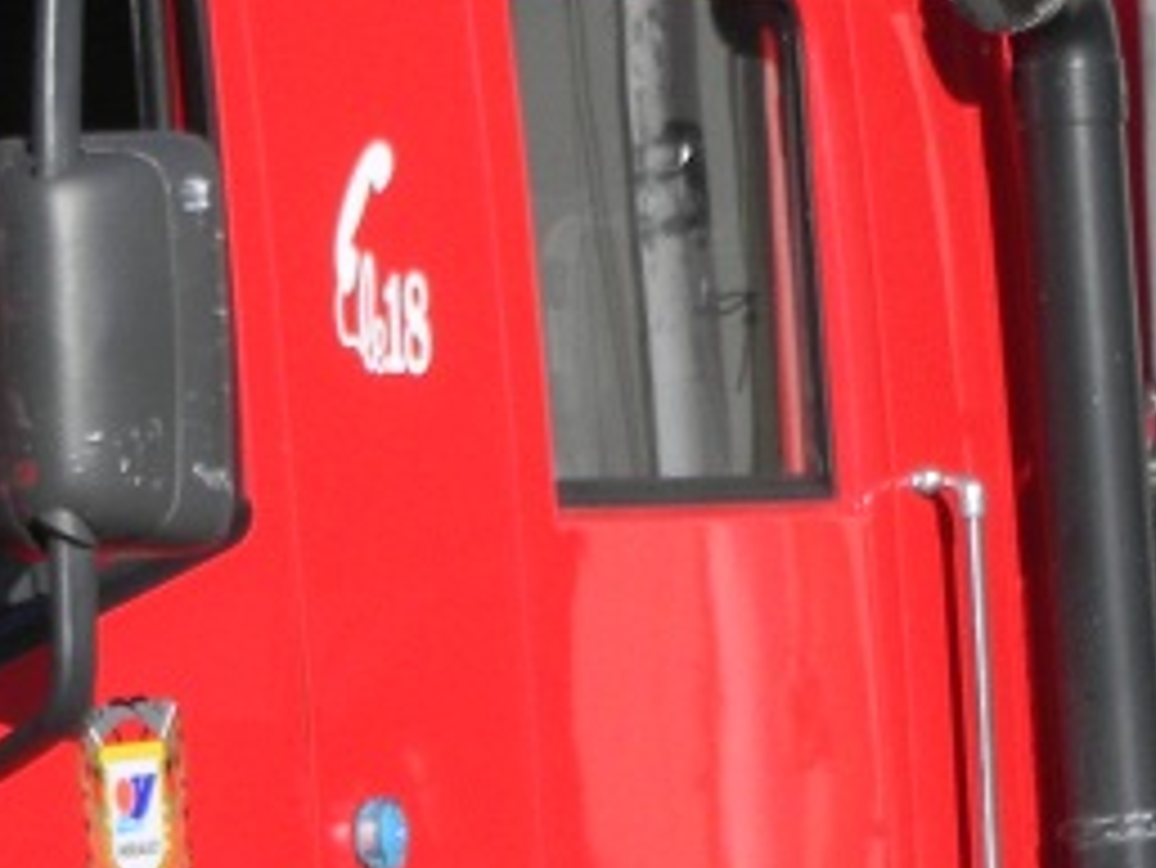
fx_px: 7150
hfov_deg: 9.2
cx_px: -139
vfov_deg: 6.9
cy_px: 989
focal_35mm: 214
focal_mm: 9.9
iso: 80
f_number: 8.4
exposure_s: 1/161
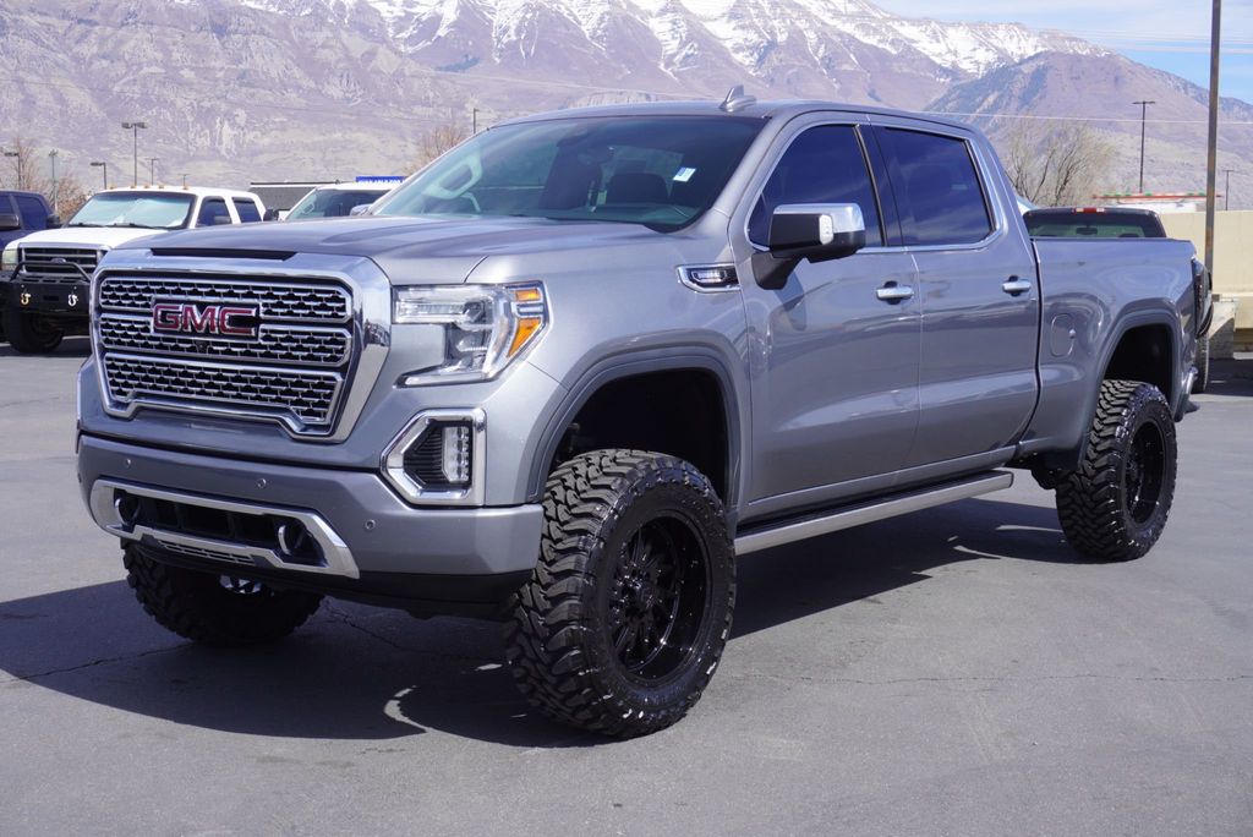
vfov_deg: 28.1
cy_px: 418
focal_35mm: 48
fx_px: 1672
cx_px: 626
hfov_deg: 41.1
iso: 100
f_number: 10
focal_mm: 32
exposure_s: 1/125
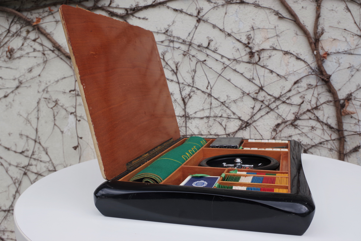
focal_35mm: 36
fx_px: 361
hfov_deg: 53.1
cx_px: 180
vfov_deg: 36.9
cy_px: 120
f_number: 8
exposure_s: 1/250
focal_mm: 24.38
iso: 200
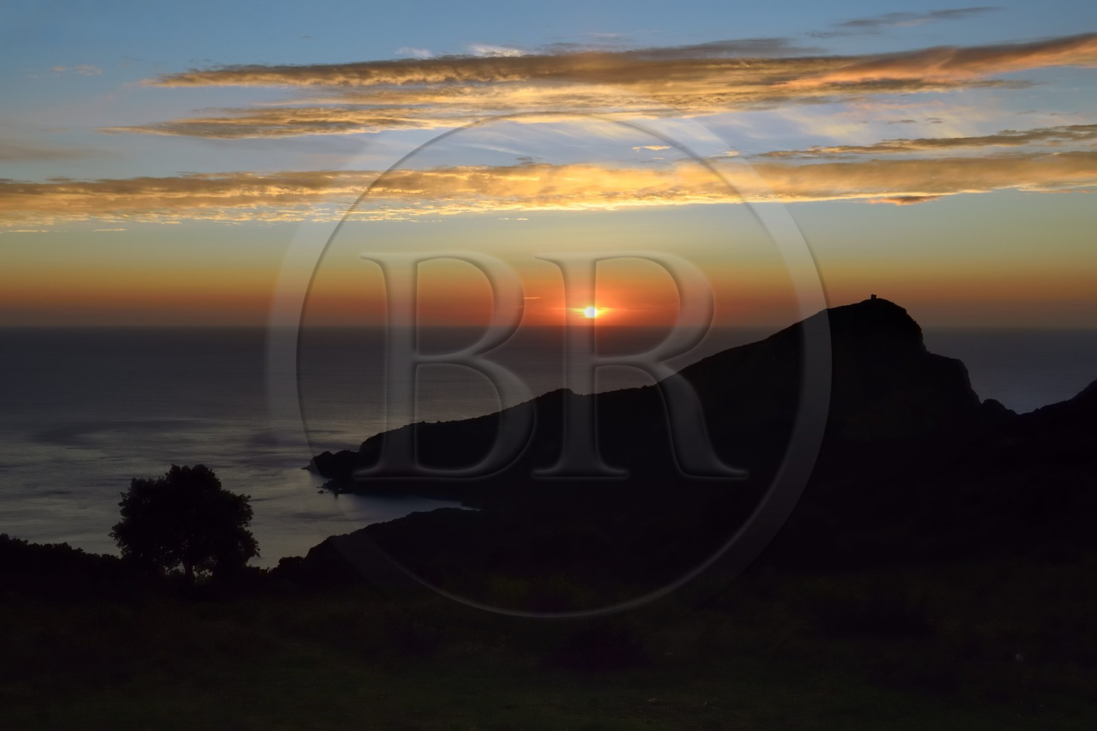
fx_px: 1219
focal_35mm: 40
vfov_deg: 33.4
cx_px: 548
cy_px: 366
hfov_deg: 48.5
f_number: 14
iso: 400
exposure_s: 1/250
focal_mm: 40
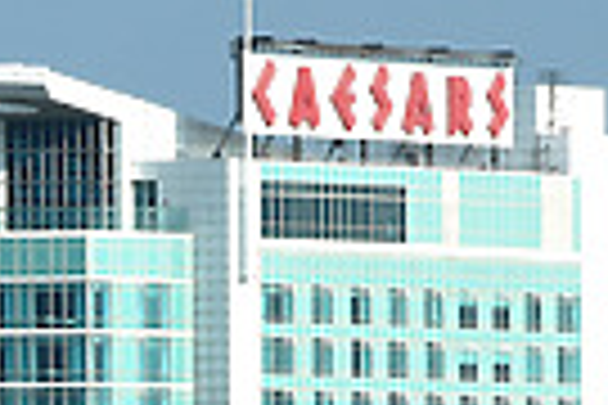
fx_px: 20248
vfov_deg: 1.1
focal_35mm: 1199
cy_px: 1080
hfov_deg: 1.7
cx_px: -99
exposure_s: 1/200
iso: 100
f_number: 8
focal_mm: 180
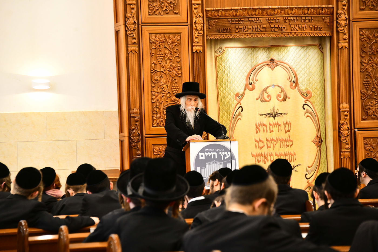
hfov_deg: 13.7
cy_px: 126
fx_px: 1575
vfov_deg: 9.1
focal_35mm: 150
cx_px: 189
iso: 2500
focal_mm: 150
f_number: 5.6
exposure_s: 1/160
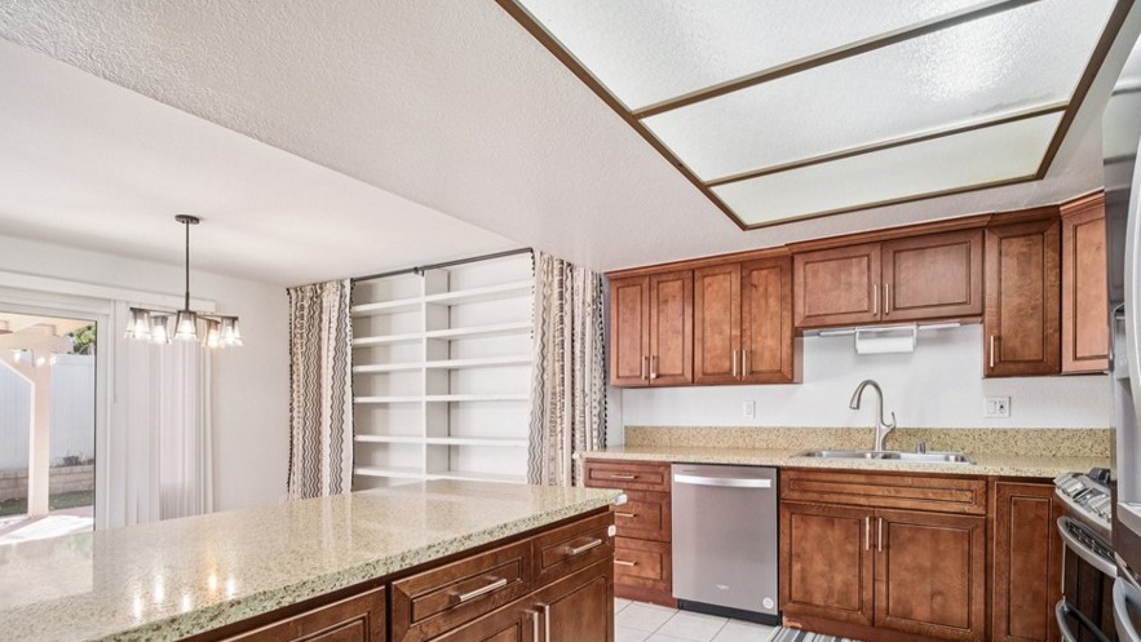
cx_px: 629
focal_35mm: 17
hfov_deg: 95.6
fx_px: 514
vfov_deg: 62.5
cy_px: 424
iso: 320
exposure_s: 1/7
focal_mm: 9
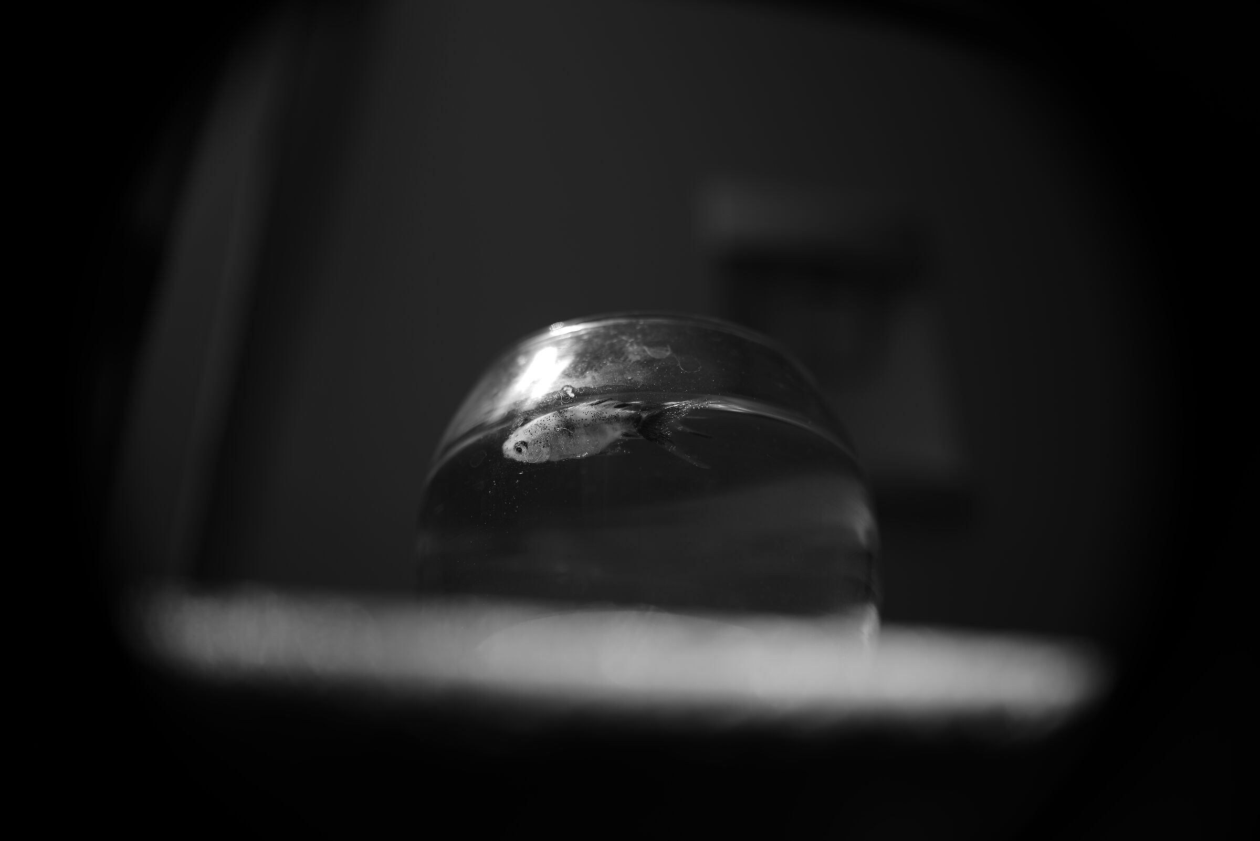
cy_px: 420
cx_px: 630
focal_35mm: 35
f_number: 2.8
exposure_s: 1/200
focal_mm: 35
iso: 50
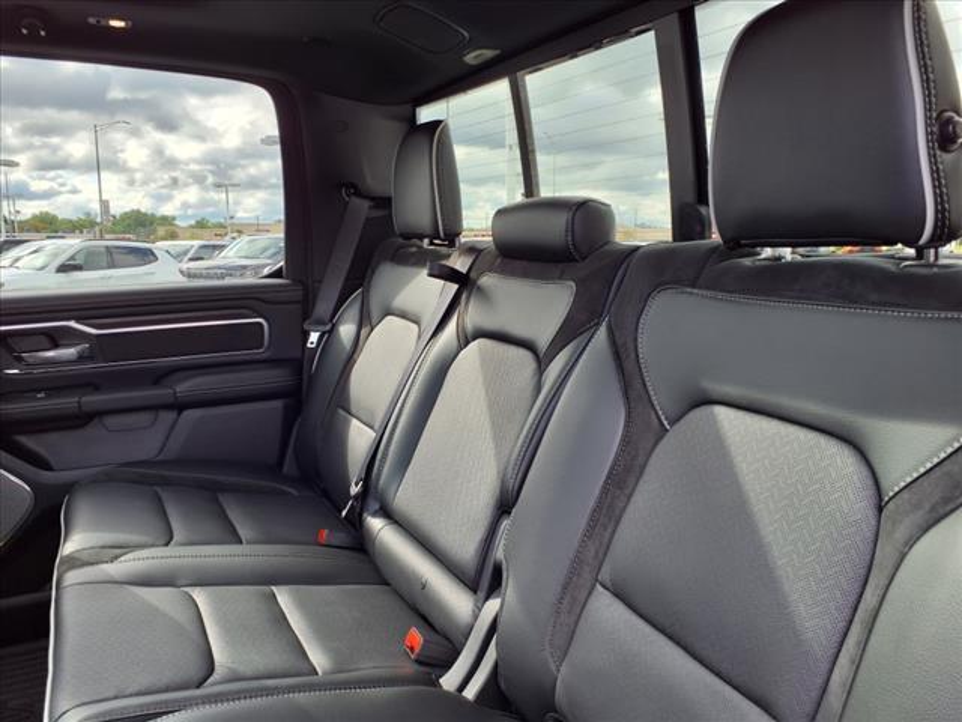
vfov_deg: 51.4
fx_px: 750
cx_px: 481
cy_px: 361
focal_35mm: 27
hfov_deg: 65.3
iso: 40
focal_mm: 3.58
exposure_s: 1/120
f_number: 1.9
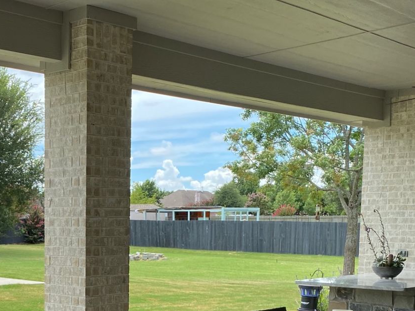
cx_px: 69
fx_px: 719
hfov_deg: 31.2
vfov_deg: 23.5
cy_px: 303
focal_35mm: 60
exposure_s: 1/1082
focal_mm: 4.25
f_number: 1.8
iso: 32
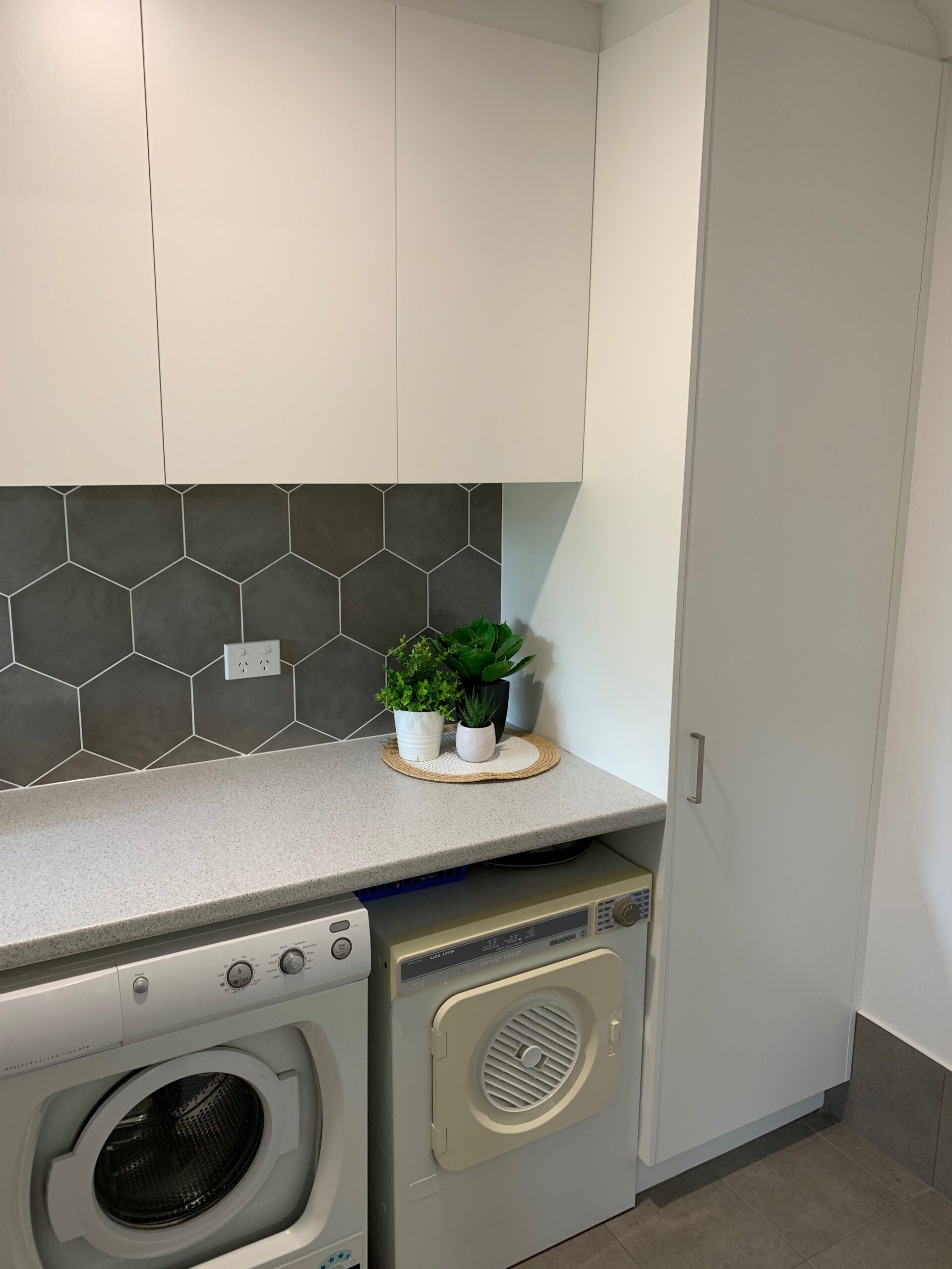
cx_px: 476
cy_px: 634
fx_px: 953
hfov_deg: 53.1
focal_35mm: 26
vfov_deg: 67.3
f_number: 1.8
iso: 64
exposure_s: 1/50
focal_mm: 4.25
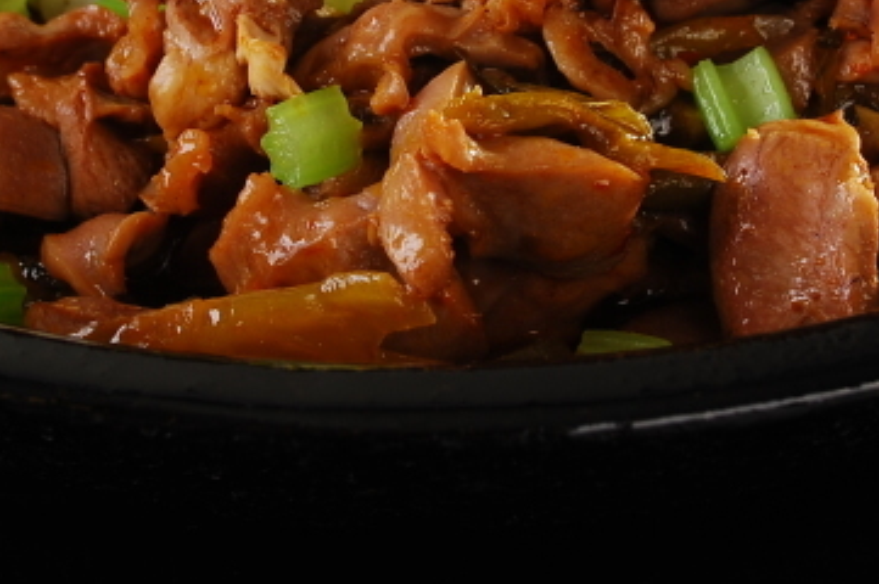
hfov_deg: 12.7
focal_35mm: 162
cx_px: 494
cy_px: 28
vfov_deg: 8.4
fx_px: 3952
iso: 100
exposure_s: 1/125
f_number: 9
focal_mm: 38
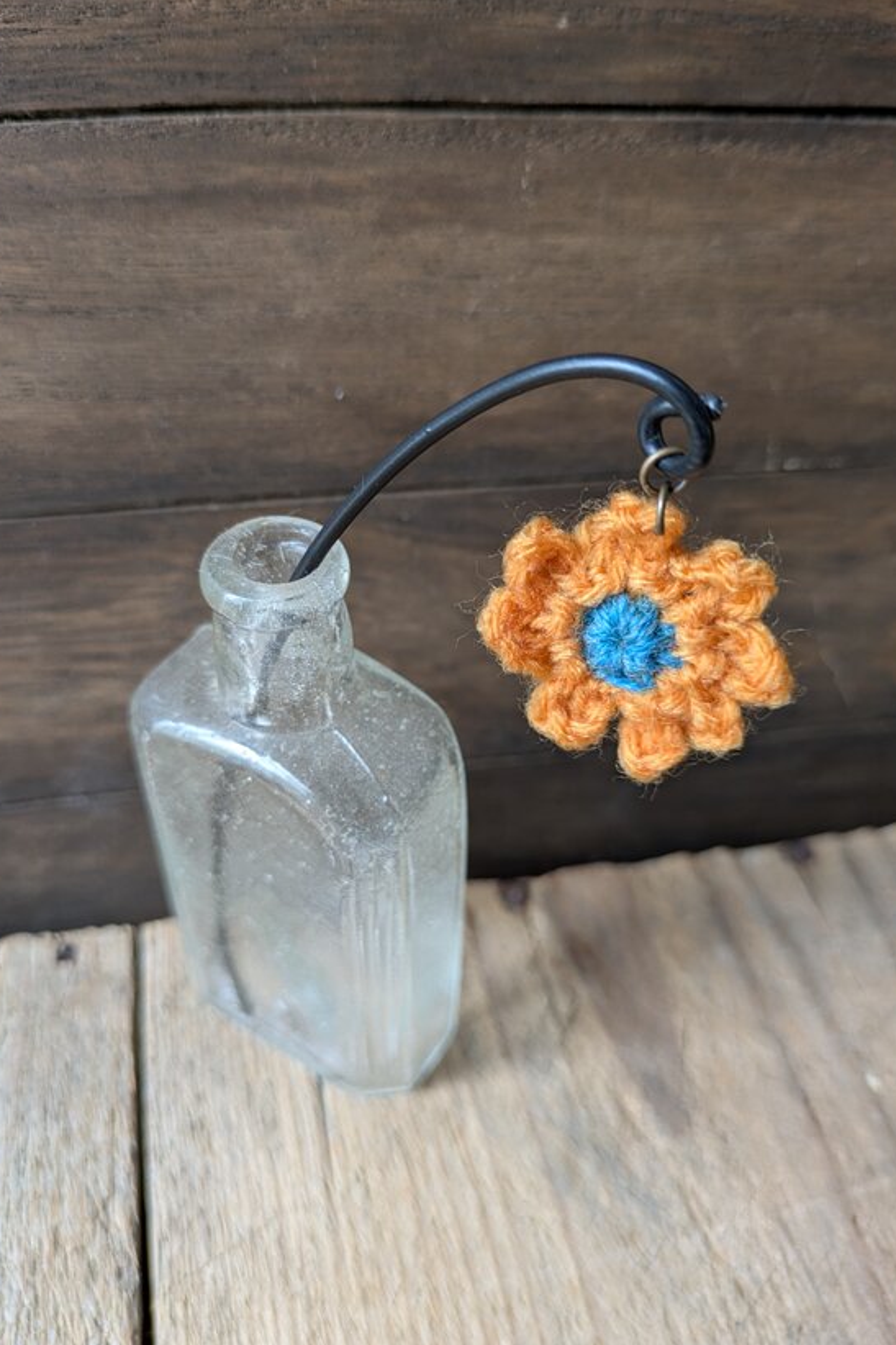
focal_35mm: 27
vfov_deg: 67.4
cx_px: 447
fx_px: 1008
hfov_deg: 47.9
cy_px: 655
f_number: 1.89
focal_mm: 5.43
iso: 49
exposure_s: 1/33.3
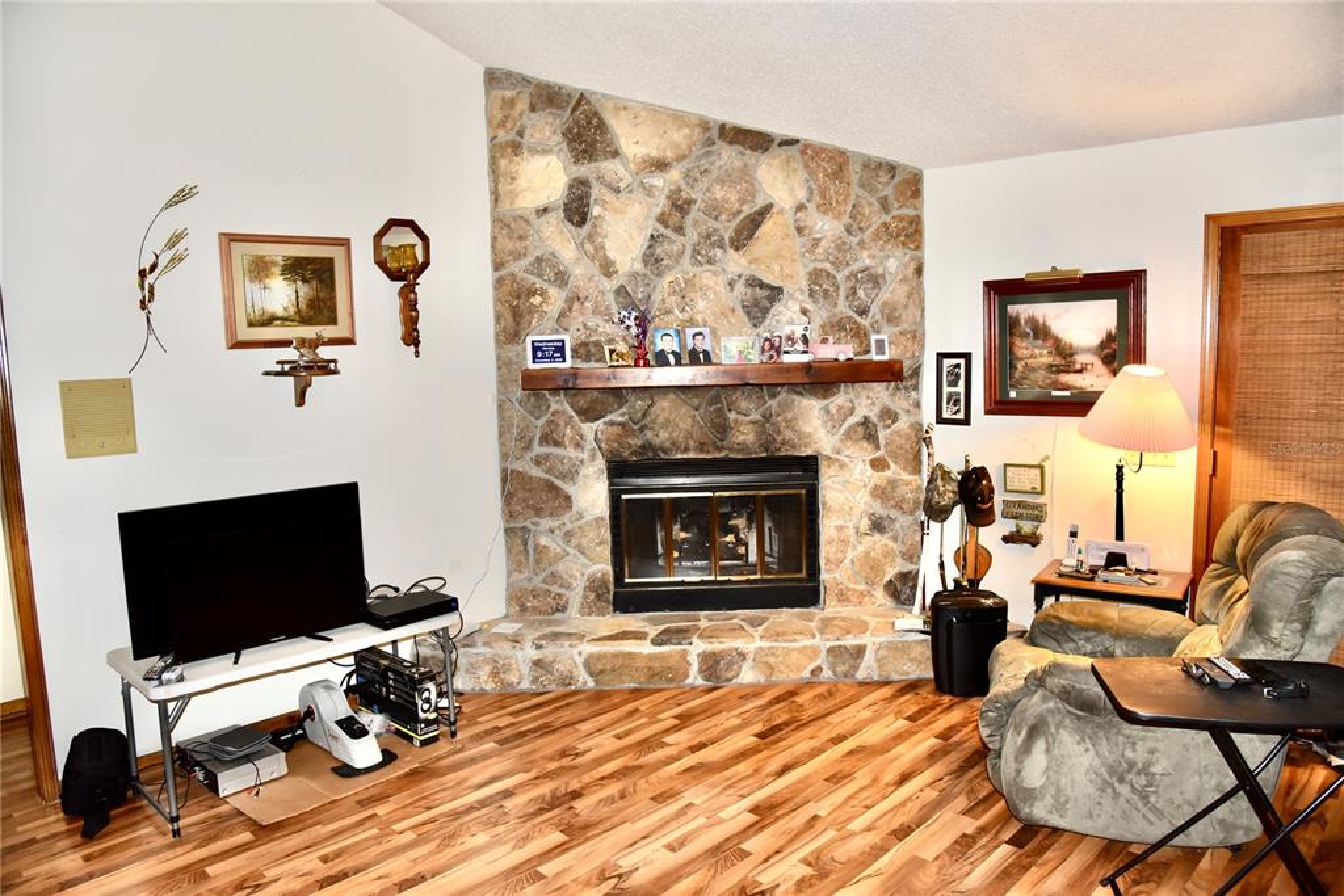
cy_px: 448
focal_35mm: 24
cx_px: 672
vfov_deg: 53.1
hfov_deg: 73.7
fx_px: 896
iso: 1250
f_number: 5.6
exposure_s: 1/60
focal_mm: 24
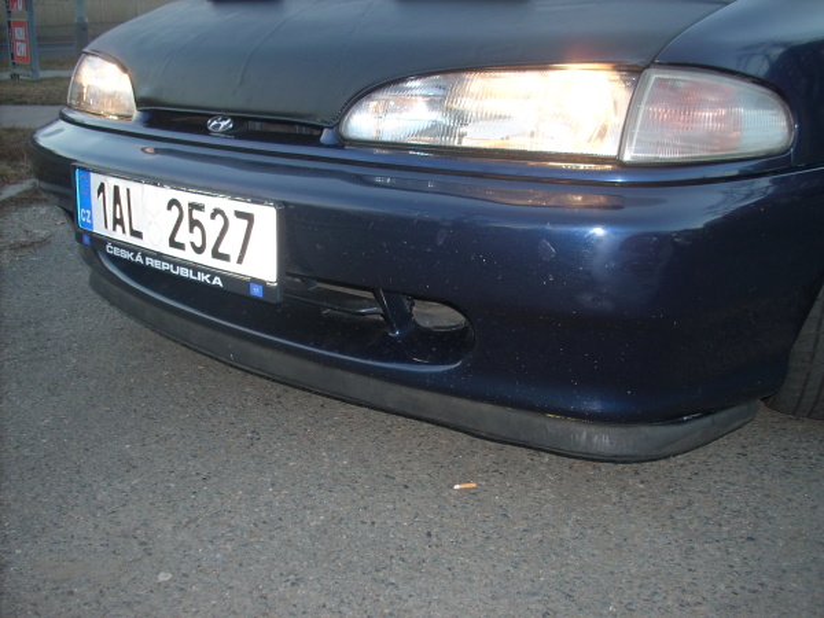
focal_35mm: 37
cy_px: 309
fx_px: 881
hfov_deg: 50.1
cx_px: 412
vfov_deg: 38.7
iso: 64
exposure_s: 1/30
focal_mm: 6.2
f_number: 2.8
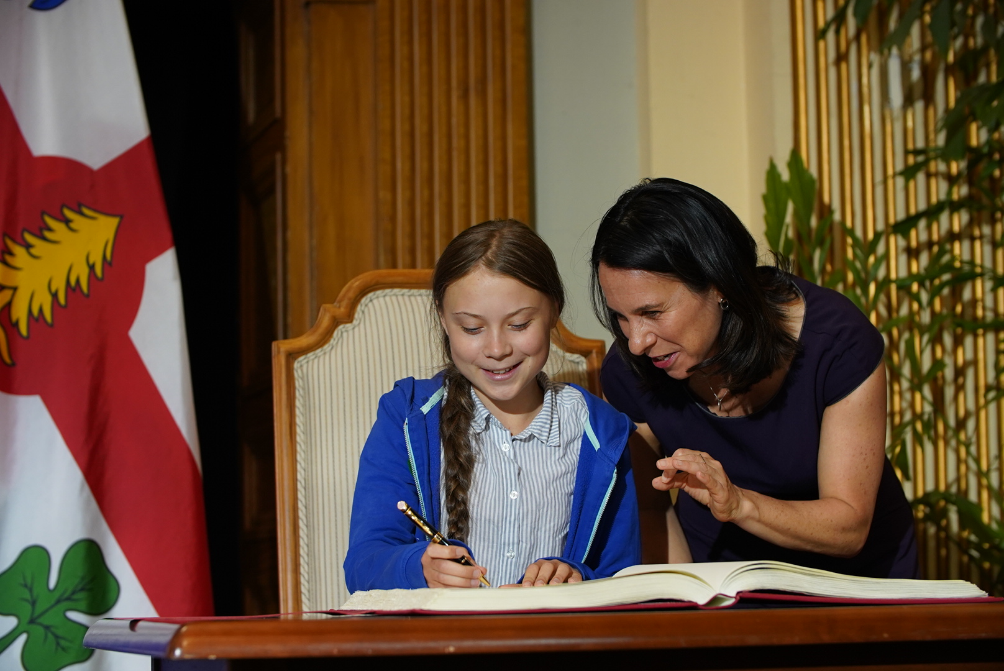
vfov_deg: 14.1
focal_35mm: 97
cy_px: 336
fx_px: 2707
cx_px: 502
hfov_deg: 21.0
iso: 1000
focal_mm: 65
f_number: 2.8
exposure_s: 1/160
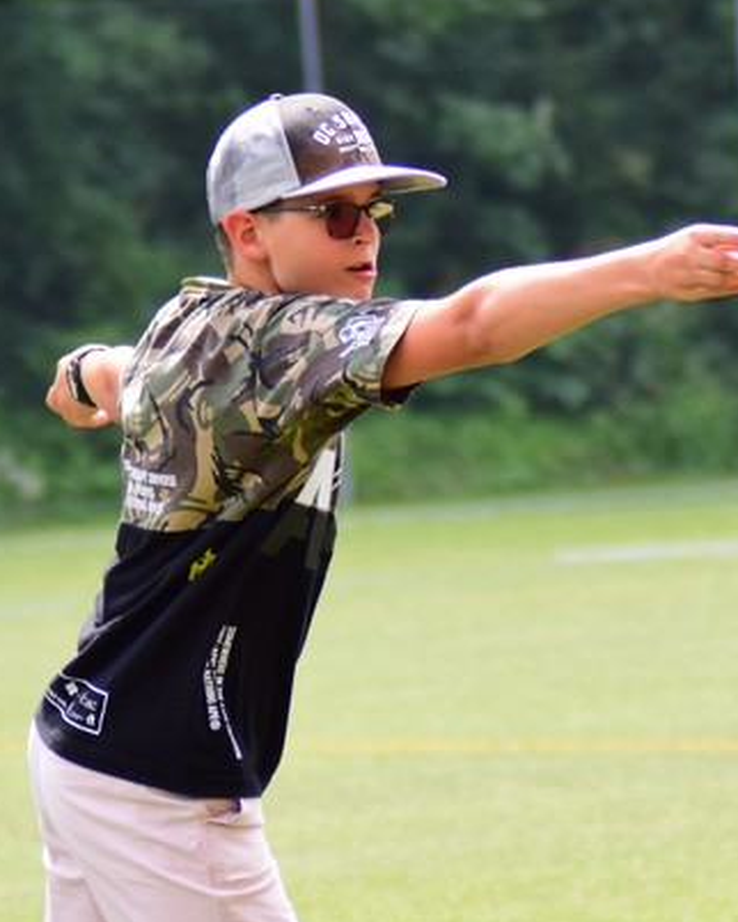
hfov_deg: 3.5
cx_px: 316
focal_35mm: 448
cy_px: 396
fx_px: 12228
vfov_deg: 4.3
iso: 640
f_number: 4.2
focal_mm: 125
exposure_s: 1/1250
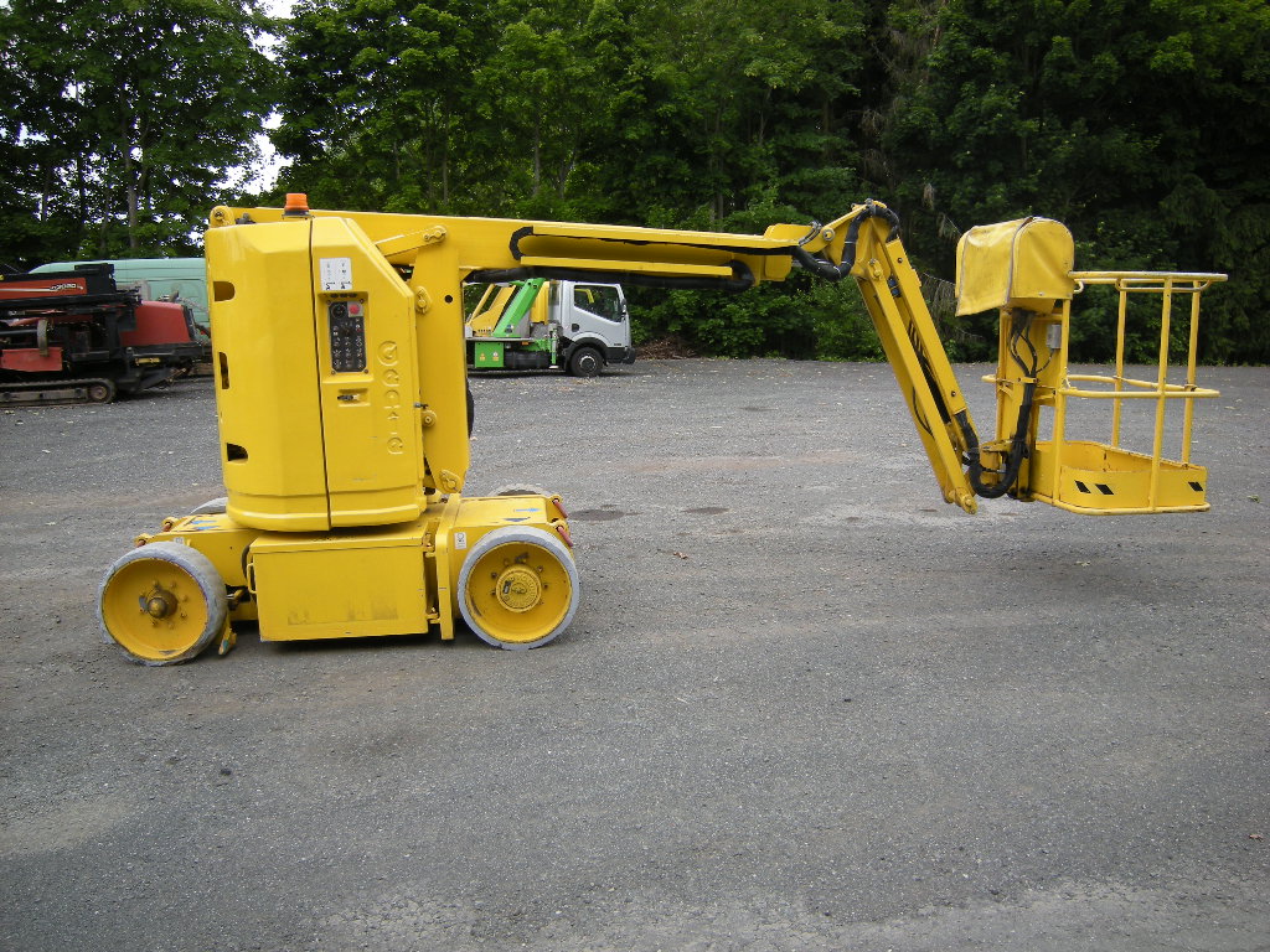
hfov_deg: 63.4
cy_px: 476
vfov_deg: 49.7
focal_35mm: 28
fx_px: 1027
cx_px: 635
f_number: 2.8
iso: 64
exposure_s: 1/316
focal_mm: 4.7
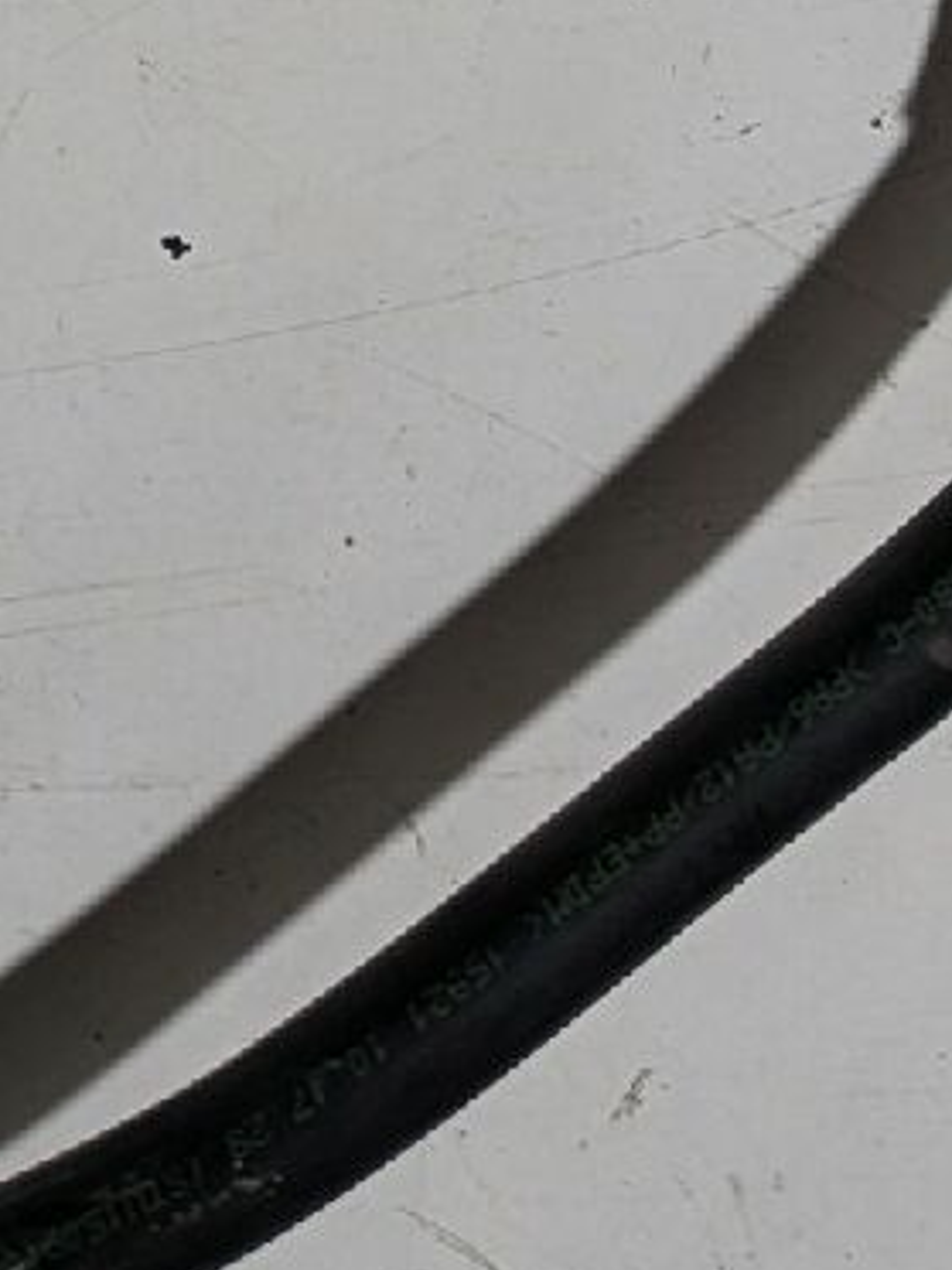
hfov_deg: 11.5
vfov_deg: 13.3
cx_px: 597
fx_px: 4730
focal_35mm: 129
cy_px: -1219
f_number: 1.89
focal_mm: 5.43
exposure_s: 1/100
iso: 80
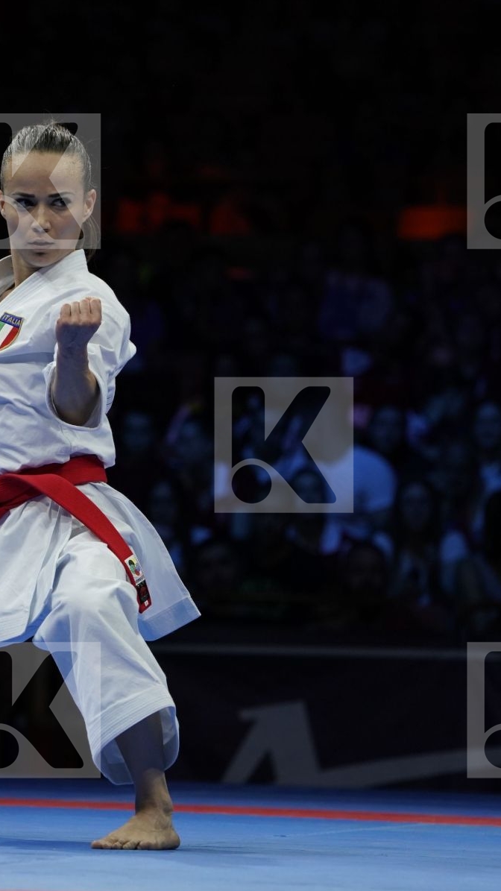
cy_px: 445
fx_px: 7228
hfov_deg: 4.0
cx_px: 31
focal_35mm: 306
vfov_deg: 7.1
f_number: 5.6
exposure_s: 1/500
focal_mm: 194
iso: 1600
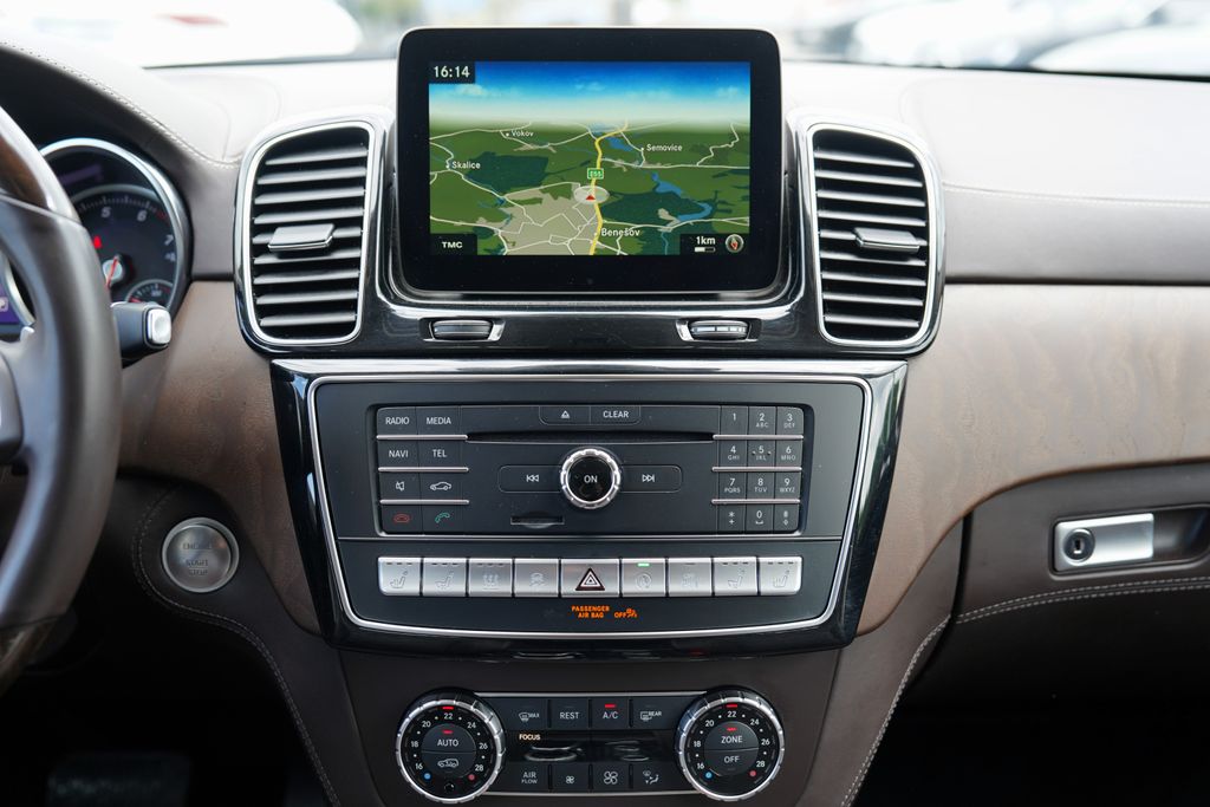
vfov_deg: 36.0
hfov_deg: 51.9
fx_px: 1244
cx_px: 605
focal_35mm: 37
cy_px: 404
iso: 100
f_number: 3.2
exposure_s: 1/50
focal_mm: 37
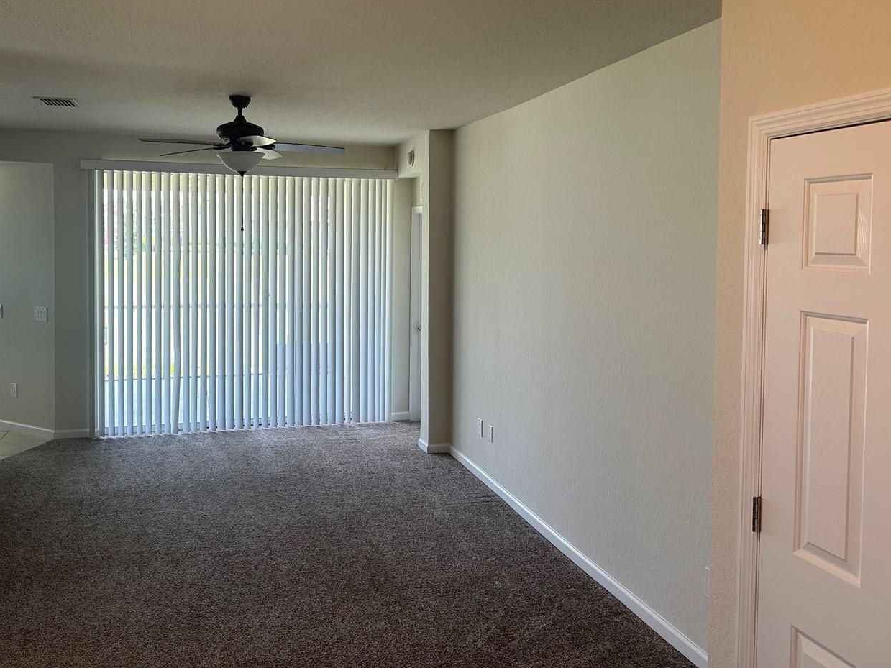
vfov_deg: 45.2
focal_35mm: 31
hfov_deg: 58.2
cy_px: 266
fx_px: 798
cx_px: 390
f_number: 1.78
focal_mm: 6.86
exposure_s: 1/120
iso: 125
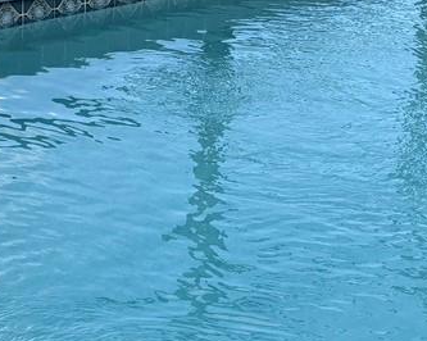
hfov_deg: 15.8
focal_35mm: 122
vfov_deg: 12.6
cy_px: 112
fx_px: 1541
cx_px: 249
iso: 50
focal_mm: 5.96
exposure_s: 1/667
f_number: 1.6
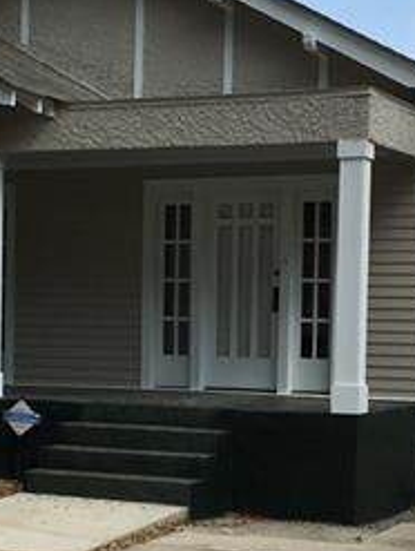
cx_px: 143
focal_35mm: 90
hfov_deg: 16.4
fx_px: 1435
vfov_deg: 21.6
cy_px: 381
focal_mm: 4.15
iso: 25
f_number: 2.2
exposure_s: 1/1672
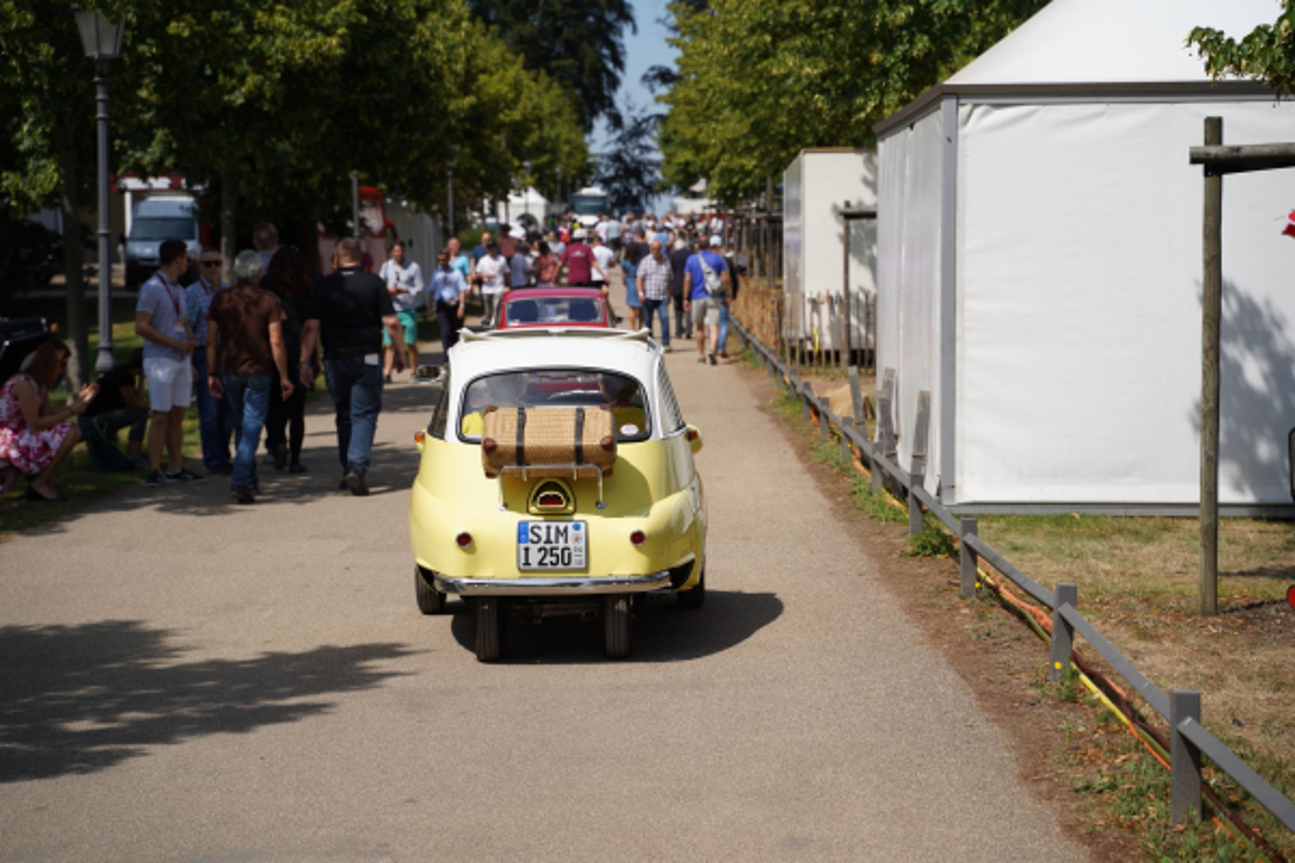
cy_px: 432
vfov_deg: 18.2
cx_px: 648
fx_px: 2698
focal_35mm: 75
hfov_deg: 27.0
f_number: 4.5
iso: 100
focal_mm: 75
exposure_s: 1/1250
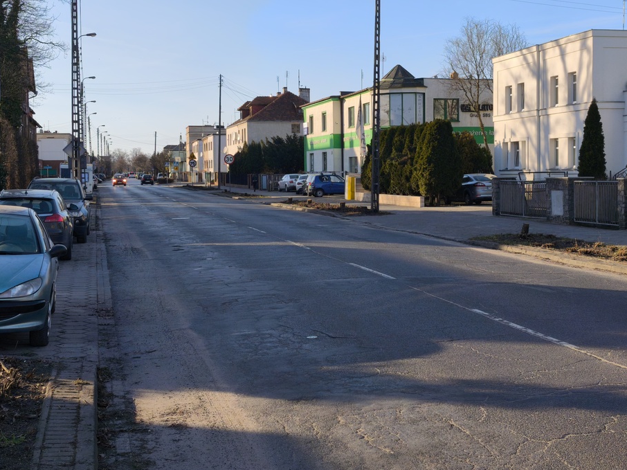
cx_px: 343
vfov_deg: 28.0
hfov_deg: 36.8
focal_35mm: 52
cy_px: 210
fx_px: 942
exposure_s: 1/1723
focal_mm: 6.57
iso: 50
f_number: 1.6
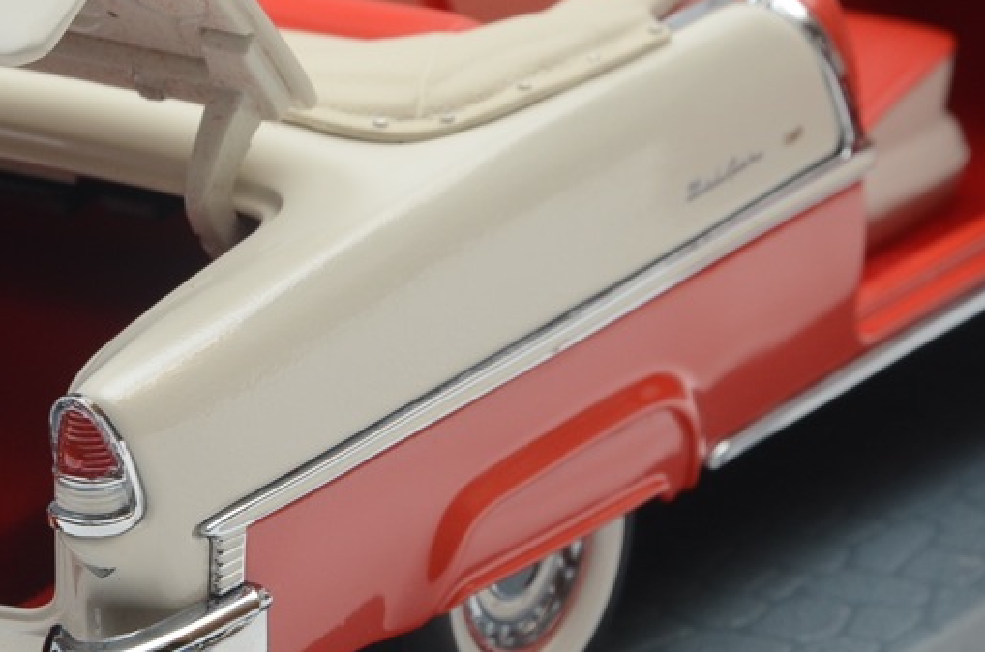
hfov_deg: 5.2
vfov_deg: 3.5
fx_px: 10818
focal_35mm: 396
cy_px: 118
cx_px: 476
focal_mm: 105
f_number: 10
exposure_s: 1/60
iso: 320
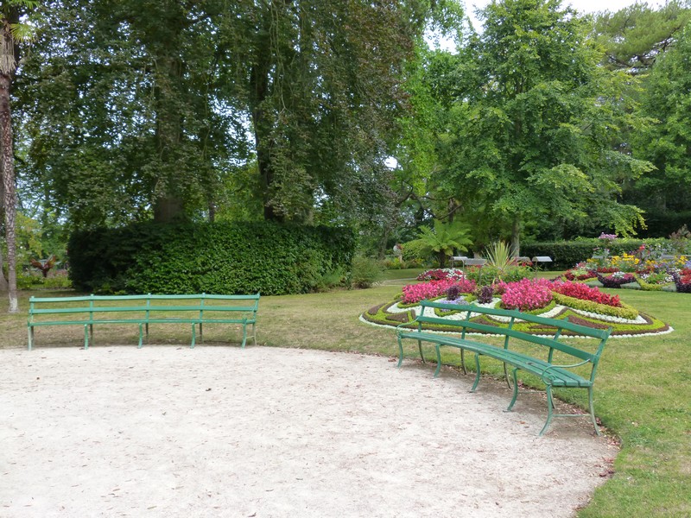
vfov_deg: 42.9
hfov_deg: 55.4
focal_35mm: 33
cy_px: 259
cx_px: 346
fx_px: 659
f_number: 4
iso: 160
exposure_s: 1/160
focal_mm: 5.9
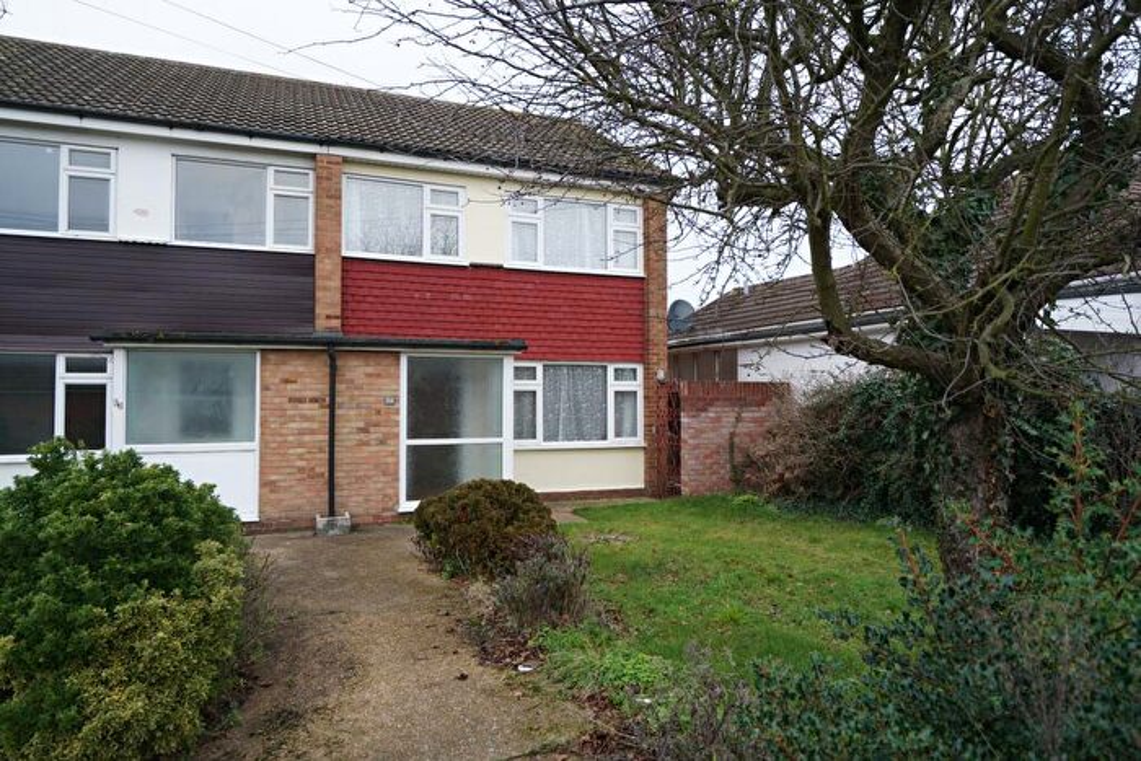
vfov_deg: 57.2
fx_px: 697
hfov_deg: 78.6
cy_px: 380
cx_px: 570
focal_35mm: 22
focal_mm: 22
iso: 400
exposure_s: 1/160
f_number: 4
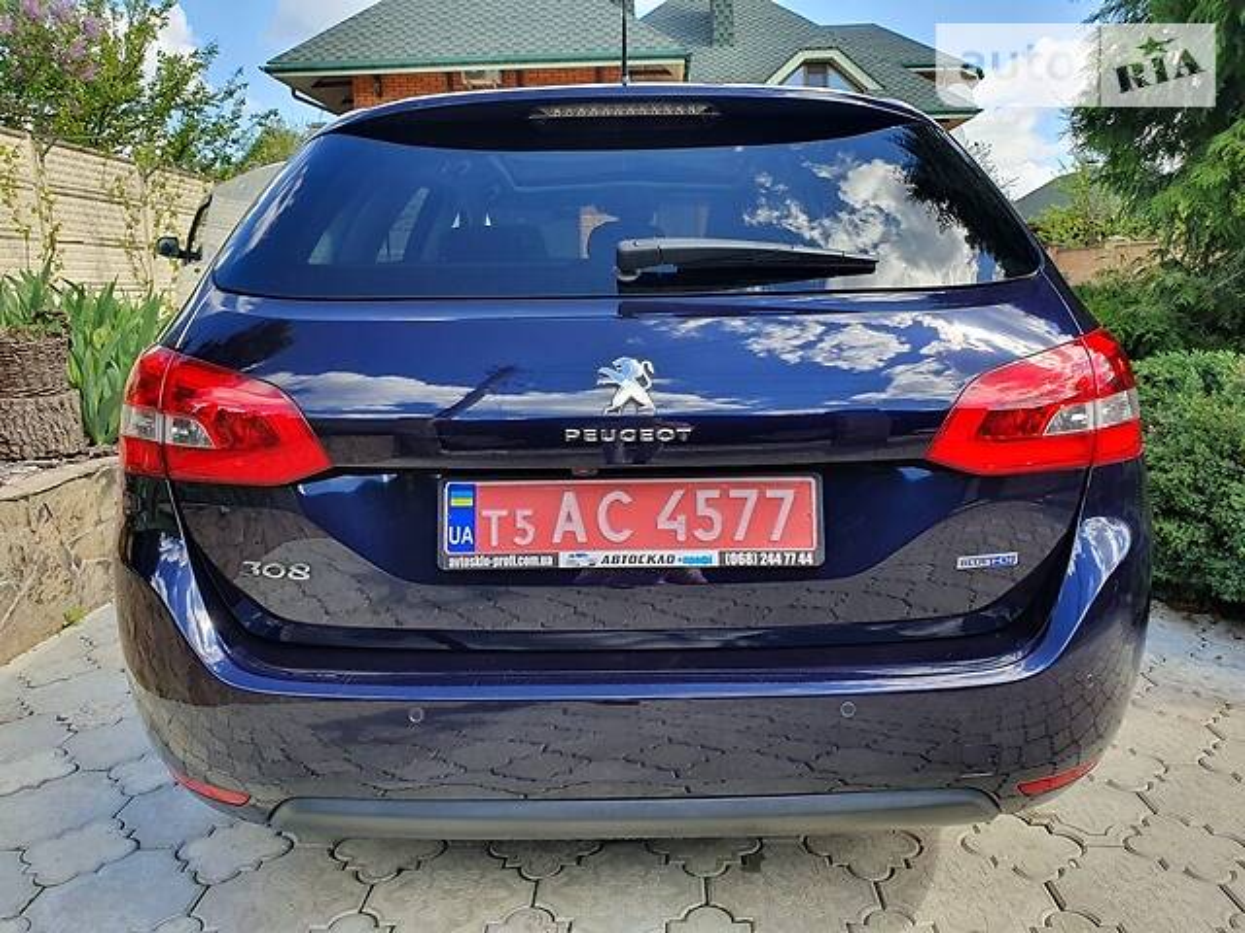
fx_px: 935
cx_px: 622
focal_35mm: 26
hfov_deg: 67.3
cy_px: 466
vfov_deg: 53.1
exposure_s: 1/344
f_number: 2.4
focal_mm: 4.3
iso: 50
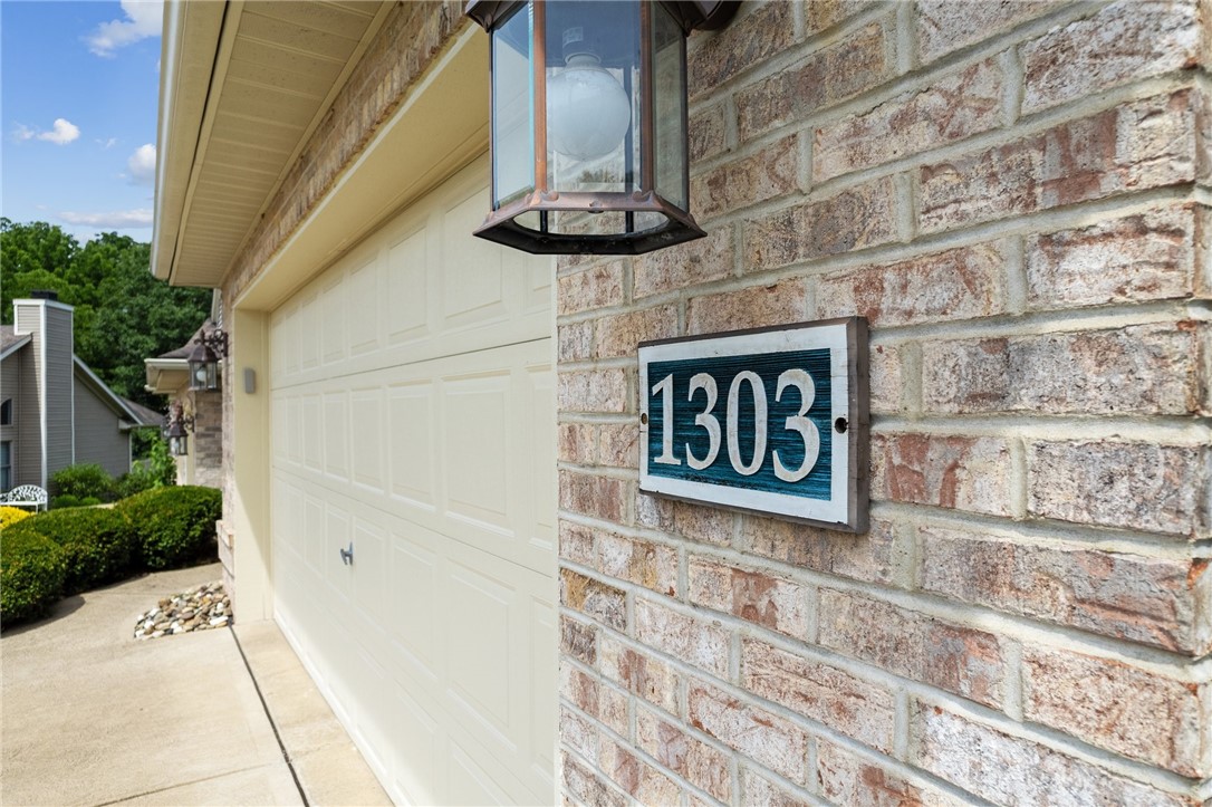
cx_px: 606
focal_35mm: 22
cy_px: 404
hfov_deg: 78.6
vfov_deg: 57.2
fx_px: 740
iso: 100
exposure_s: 1/2000
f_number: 2.8
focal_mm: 8.38
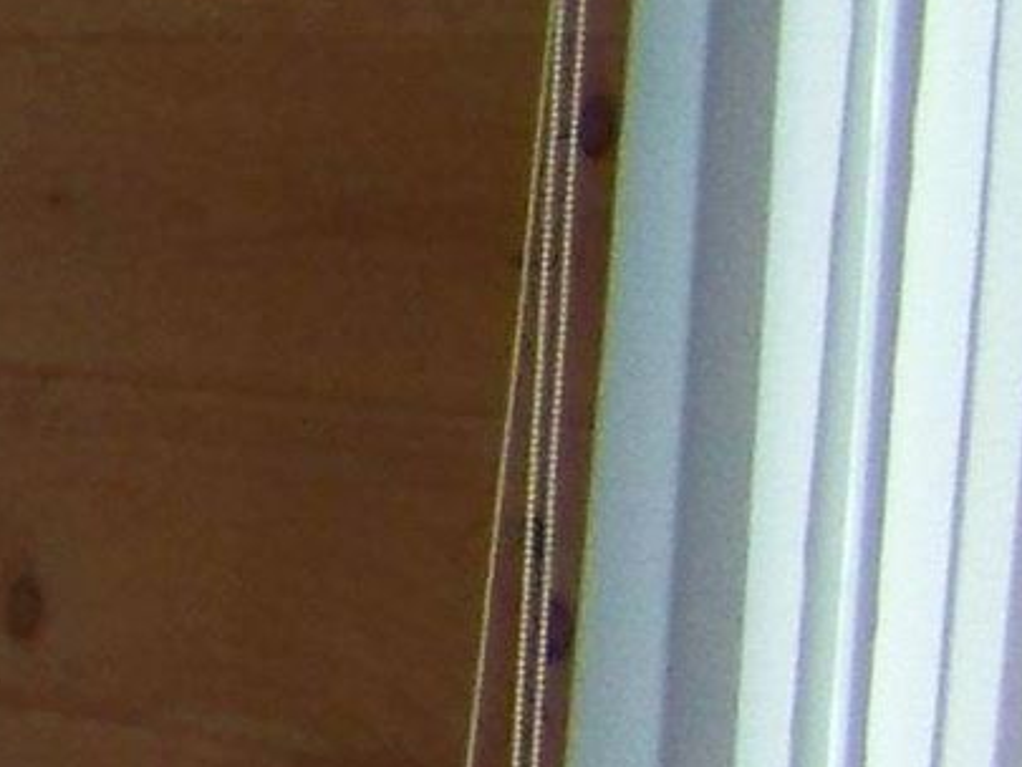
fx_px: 8062
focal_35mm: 273
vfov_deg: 5.2
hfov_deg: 6.3
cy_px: 2071
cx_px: -2604
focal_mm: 5.85
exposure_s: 1/30
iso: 200
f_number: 2.8
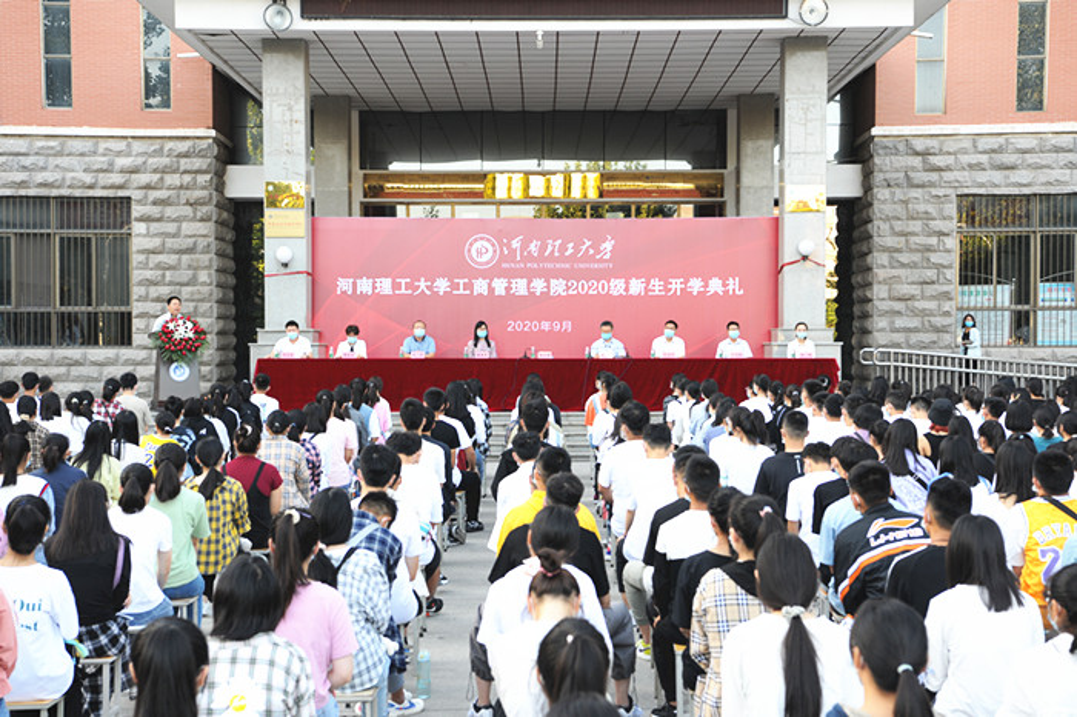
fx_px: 1734
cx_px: 538
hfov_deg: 34.5
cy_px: 358
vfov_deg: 23.4
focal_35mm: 58
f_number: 6.3
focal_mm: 58
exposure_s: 1/60
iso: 250
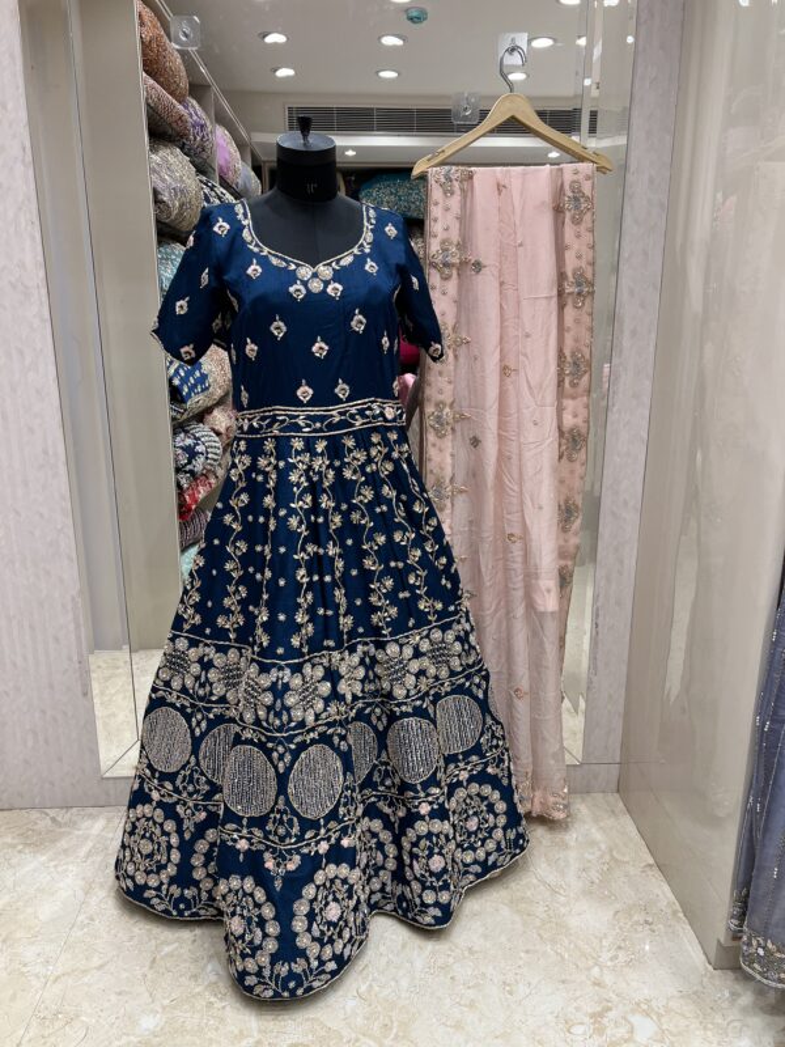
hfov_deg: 53.1
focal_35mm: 26
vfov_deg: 67.3
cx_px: 392
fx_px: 786
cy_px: 524
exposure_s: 1/347
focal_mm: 5.7
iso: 50
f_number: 1.5
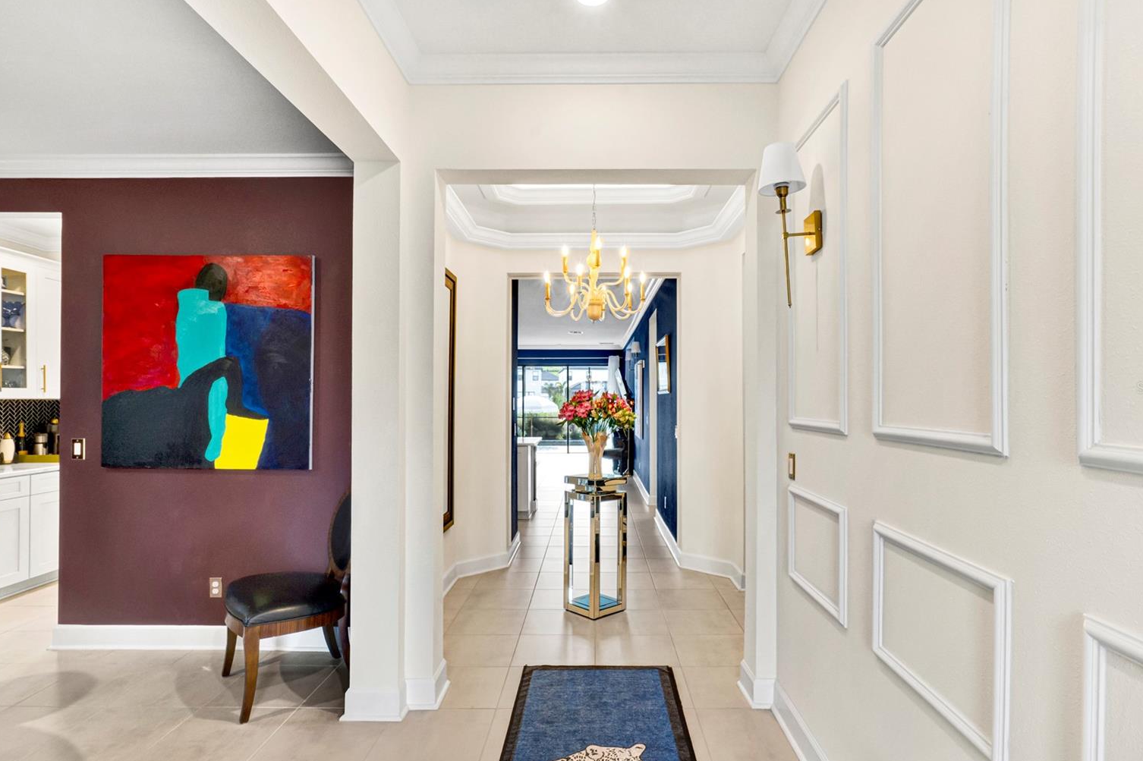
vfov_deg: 68.7
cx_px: 597
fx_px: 556
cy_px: 388
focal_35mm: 18
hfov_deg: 91.5
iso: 640
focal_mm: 11
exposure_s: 1/10
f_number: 16
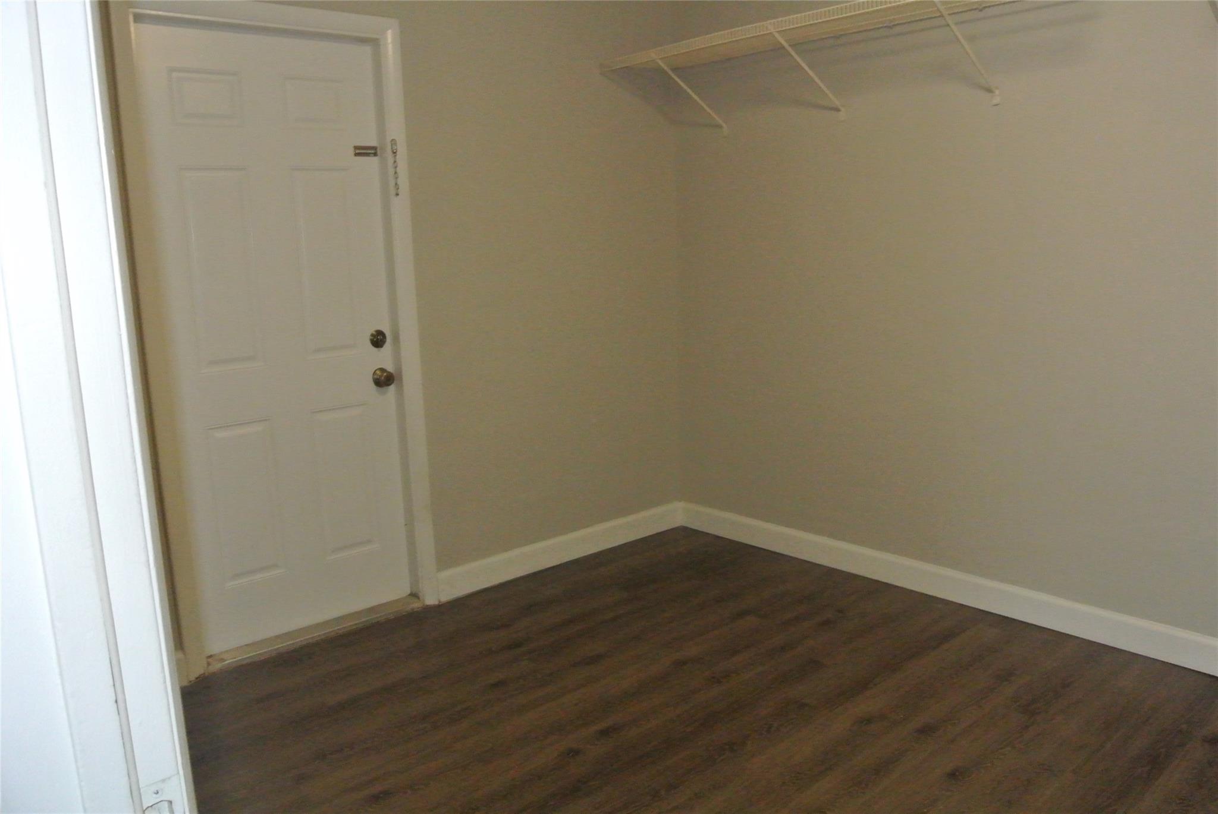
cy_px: 407
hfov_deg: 67.3
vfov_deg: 48.0
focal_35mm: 27
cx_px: 609
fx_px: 914
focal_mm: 10
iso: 2200
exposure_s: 1/60
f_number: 3.5
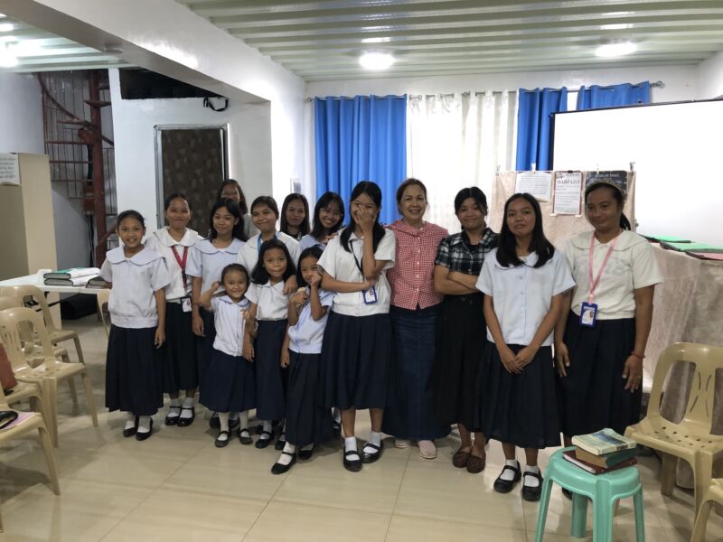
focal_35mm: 28
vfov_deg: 49.7
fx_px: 585
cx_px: 362
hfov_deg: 63.4
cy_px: 271
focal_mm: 3.99
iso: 40
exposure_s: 1/15
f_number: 1.8
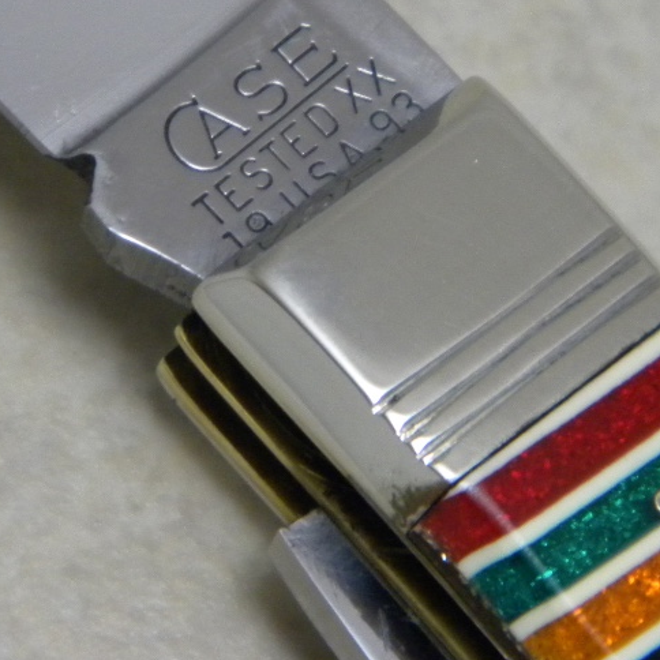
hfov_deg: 5.2
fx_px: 7205
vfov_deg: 5.2
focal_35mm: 334
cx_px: 318
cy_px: 195
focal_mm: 33.1
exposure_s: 1/23.7
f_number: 5.2
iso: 400
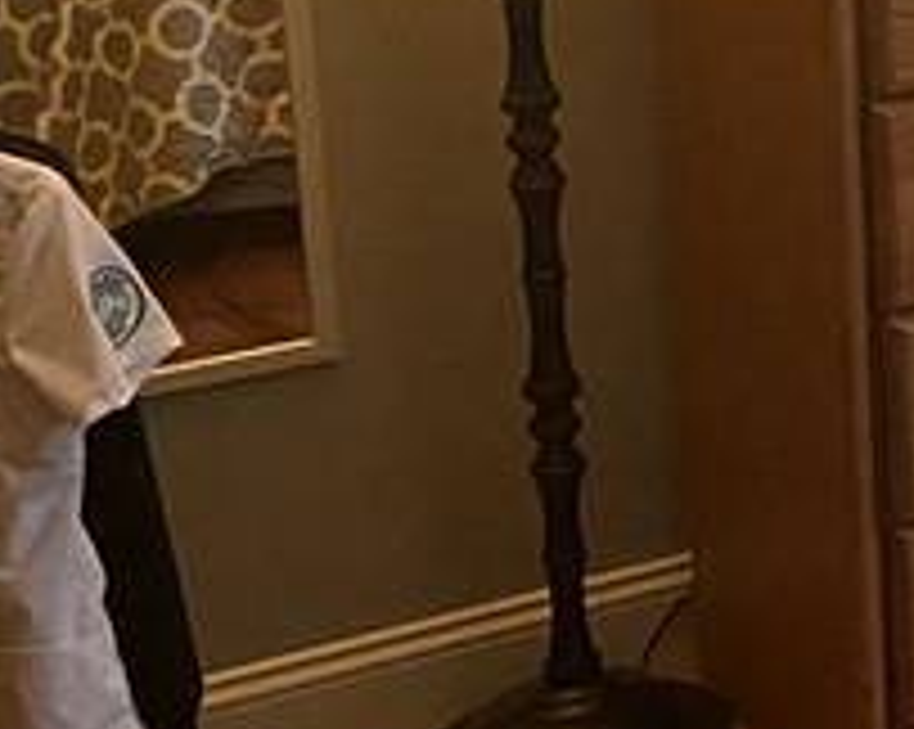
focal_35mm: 128
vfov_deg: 11.8
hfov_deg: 12.4
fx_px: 3459
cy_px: -135
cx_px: 2085
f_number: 1.8
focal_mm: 4.25
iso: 320
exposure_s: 1/60
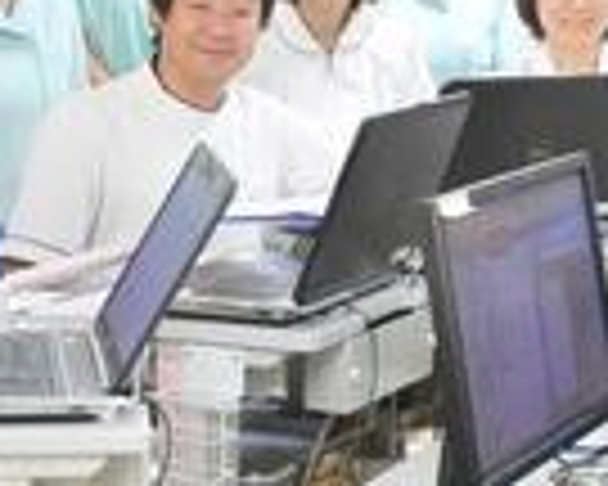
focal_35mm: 138
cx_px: 342
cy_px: 232
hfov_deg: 14.0
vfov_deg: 11.2
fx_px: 2483
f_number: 8
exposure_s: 1/8
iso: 400
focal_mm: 22
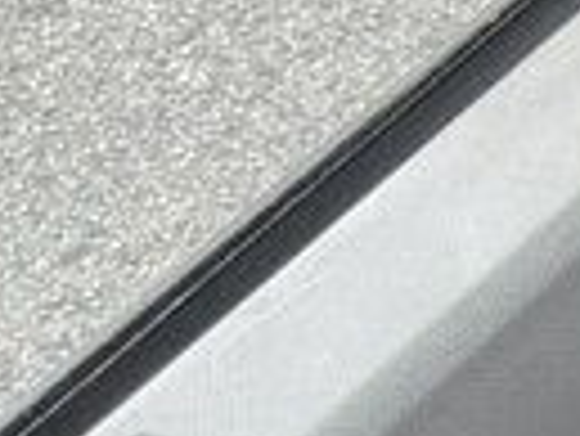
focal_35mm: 191
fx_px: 3203
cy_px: 827
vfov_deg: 7.5
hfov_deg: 8.2
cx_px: 1942
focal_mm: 6.76
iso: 64
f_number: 1.78
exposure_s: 1/131
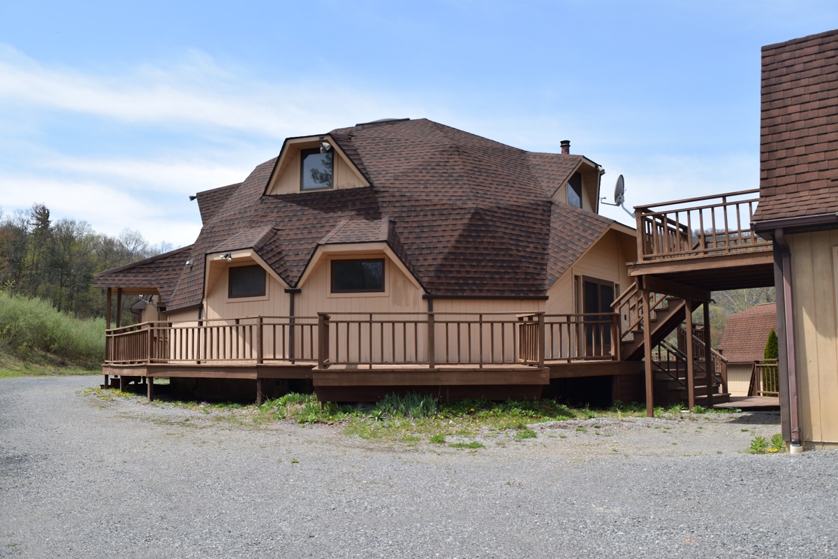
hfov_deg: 57.2
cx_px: 419
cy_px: 280
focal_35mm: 33
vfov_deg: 40.0
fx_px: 768
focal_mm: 22
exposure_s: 1/200
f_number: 9
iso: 100
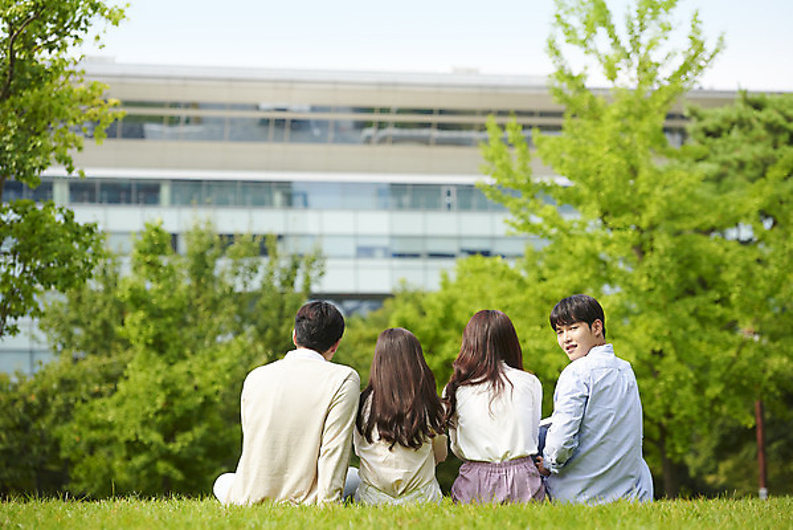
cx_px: 396
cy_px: 265
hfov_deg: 17.6
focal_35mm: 116
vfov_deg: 11.8
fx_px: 2556
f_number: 3.5
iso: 320
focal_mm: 116
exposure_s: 1/2000
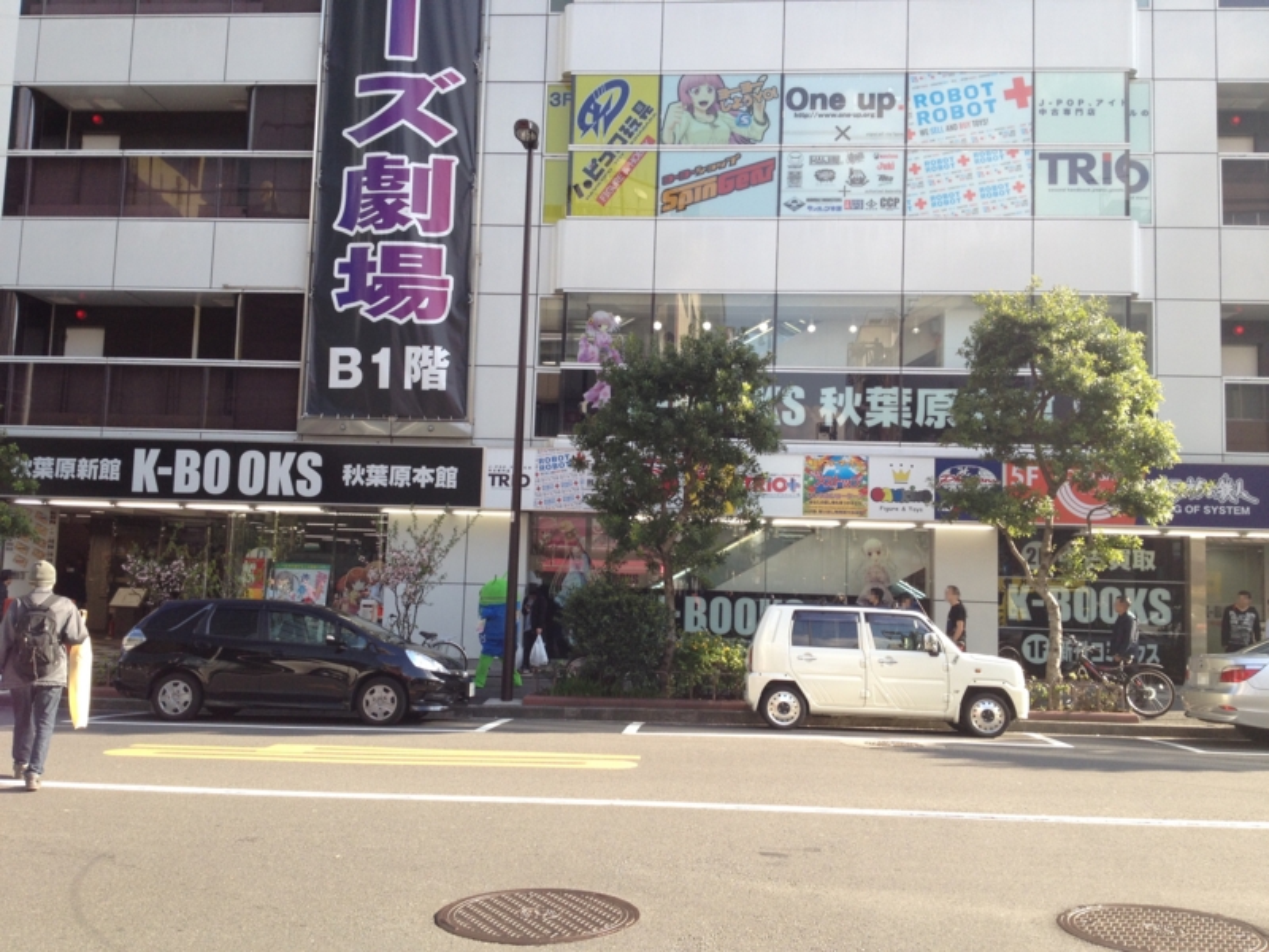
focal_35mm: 35
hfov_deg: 52.6
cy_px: 476
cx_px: 634
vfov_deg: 40.7
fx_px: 1283
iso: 50
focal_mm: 4.28
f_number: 2.4
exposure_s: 1/286
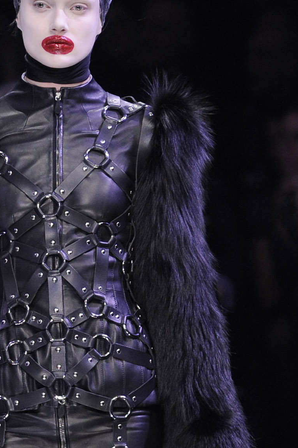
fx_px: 5869
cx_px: 89
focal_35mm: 472
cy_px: 465
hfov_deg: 2.9
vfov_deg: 4.4
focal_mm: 180
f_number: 4
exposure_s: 1/250
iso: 1600
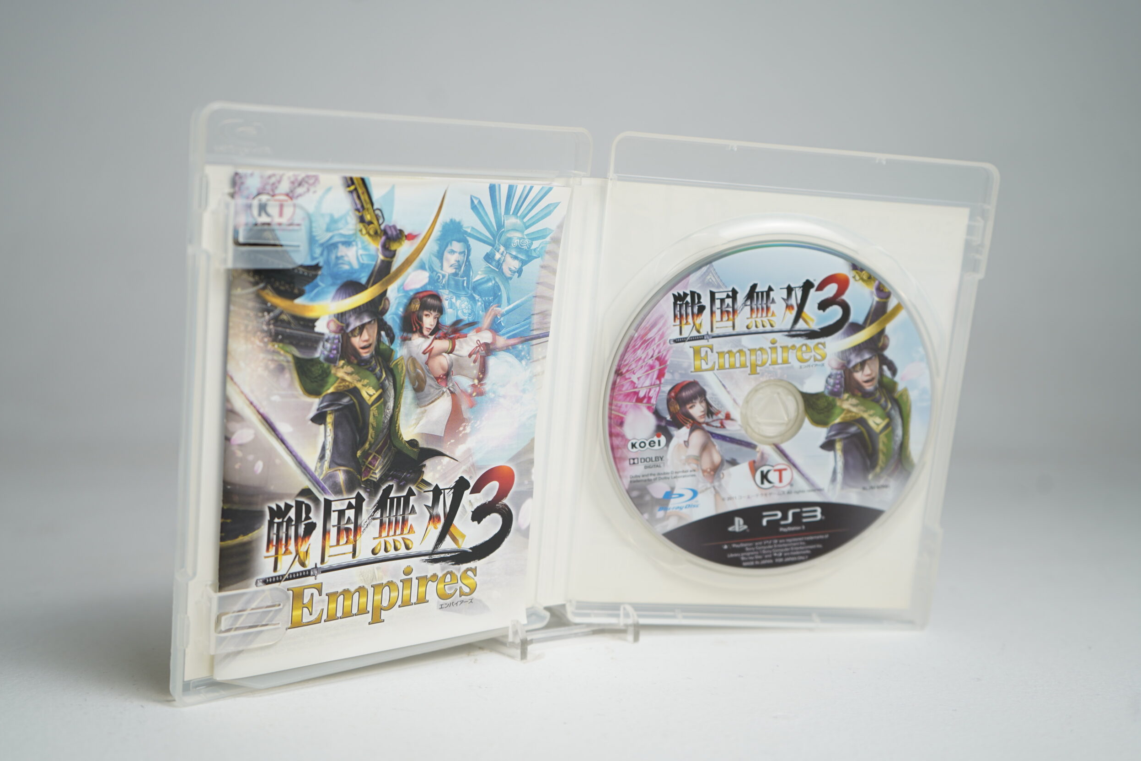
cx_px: 560
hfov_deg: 49.6
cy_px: 380
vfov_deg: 34.2
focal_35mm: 39
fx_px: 1236
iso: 160
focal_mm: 38
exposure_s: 1/60
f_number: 4.5
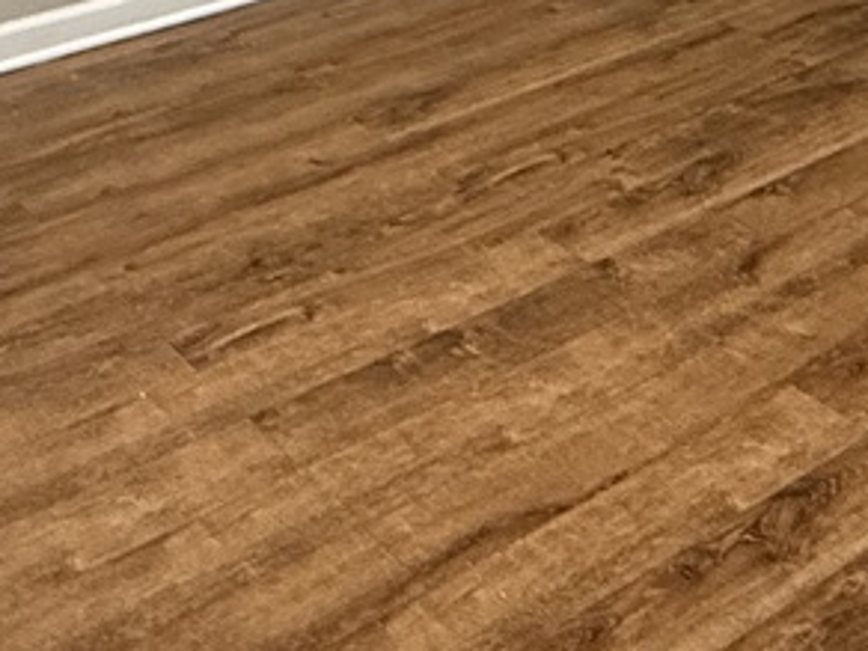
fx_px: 1730
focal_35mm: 69
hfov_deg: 28.0
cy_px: -574
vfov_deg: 16.9
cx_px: 556
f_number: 2.2
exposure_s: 1/60
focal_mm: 2.22
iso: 500
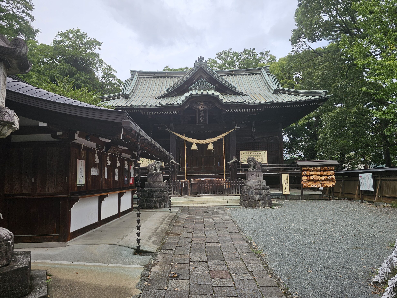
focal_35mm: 24
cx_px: 199
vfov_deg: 56.8
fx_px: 275
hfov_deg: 71.6
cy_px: 150
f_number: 1.7
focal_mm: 6.3
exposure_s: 1/400
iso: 10
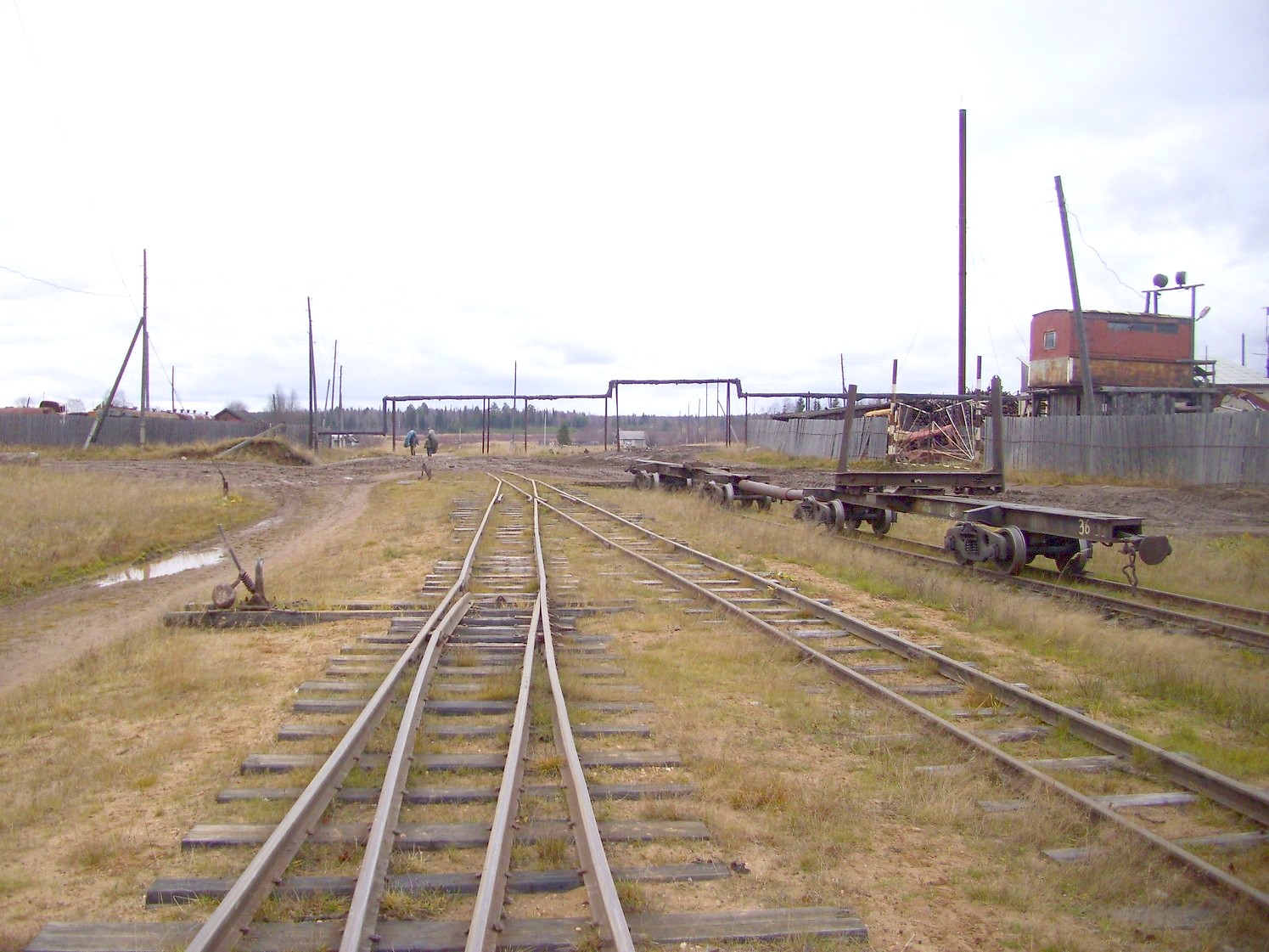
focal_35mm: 34
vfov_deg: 41.8
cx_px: 634
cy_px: 476
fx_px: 1246
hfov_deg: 54.0
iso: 80
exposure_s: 1/200
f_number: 2.9
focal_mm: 5.7
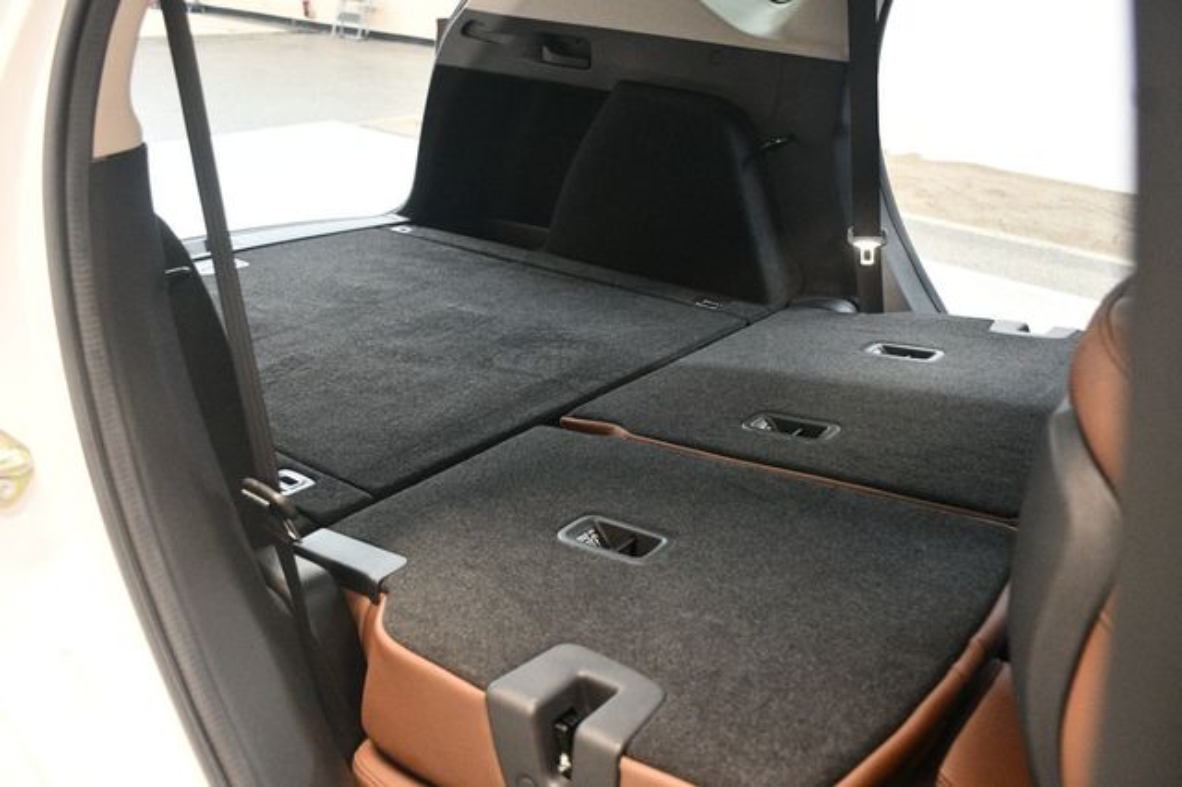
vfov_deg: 39.9
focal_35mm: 33
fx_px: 1083
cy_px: 394
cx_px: 591
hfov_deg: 57.2
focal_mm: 22
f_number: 3.5
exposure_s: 1/60
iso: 4500
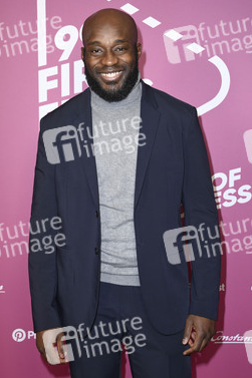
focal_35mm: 53
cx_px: 123
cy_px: 191
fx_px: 557
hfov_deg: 25.5
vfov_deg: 37.5
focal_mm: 50
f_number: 5.6
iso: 640
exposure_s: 1/250
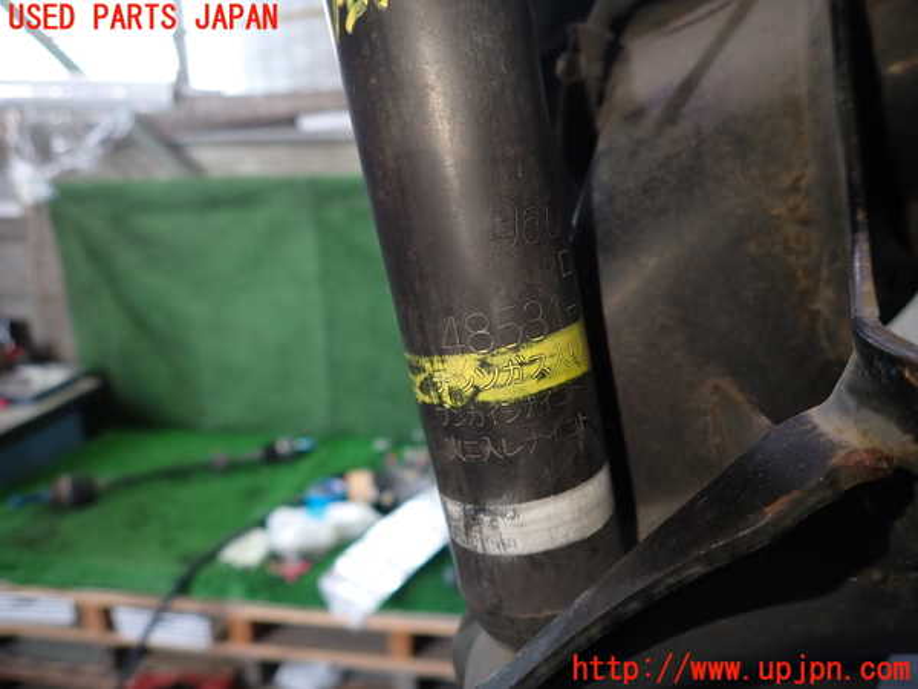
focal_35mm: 25
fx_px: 663
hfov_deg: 69.4
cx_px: 459
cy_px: 344
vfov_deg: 54.9
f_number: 2
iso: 200
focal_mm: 4.5
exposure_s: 1/60
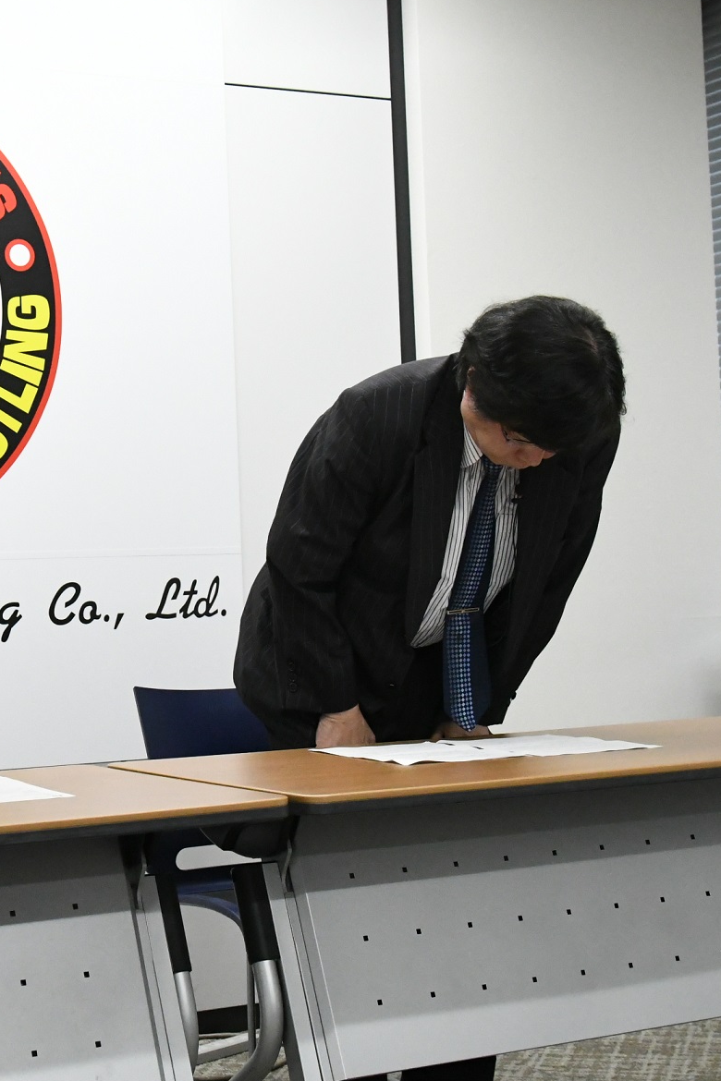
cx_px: 137
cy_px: 498
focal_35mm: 60
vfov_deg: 33.4
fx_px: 1802
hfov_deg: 22.3
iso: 6400
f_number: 5.6
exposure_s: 1/640
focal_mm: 24
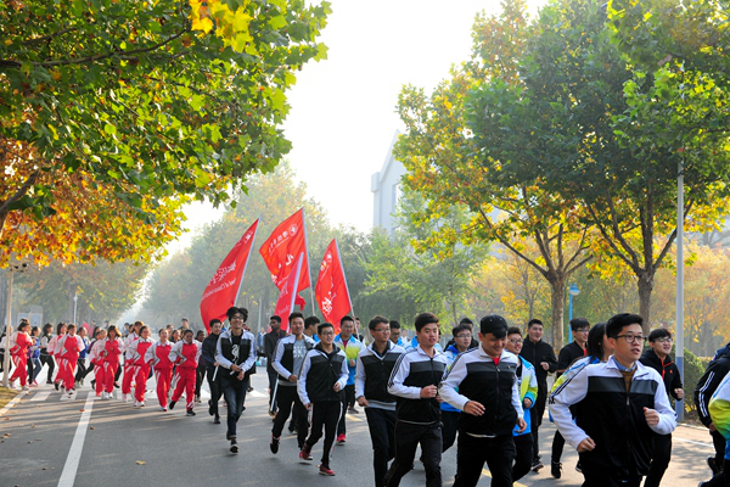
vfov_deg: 24.6
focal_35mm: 55
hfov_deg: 36.2
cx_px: 365
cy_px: 244
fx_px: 1115
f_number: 6.3
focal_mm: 55
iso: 400
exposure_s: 1/320
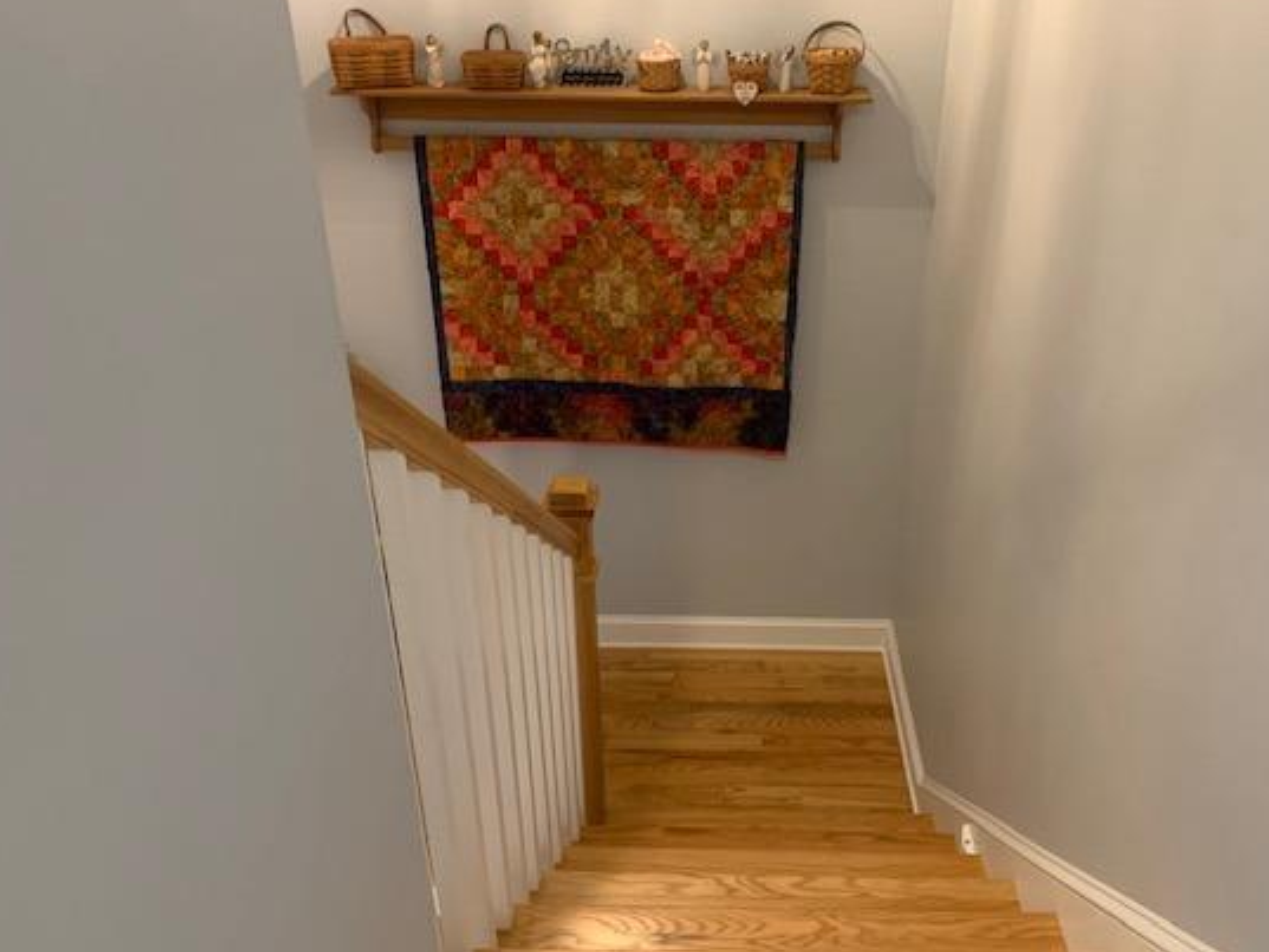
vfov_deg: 45.3
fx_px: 1137
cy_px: 541
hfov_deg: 58.1
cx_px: 728
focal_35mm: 31
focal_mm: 4.25
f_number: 1.8
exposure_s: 1/40
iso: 400
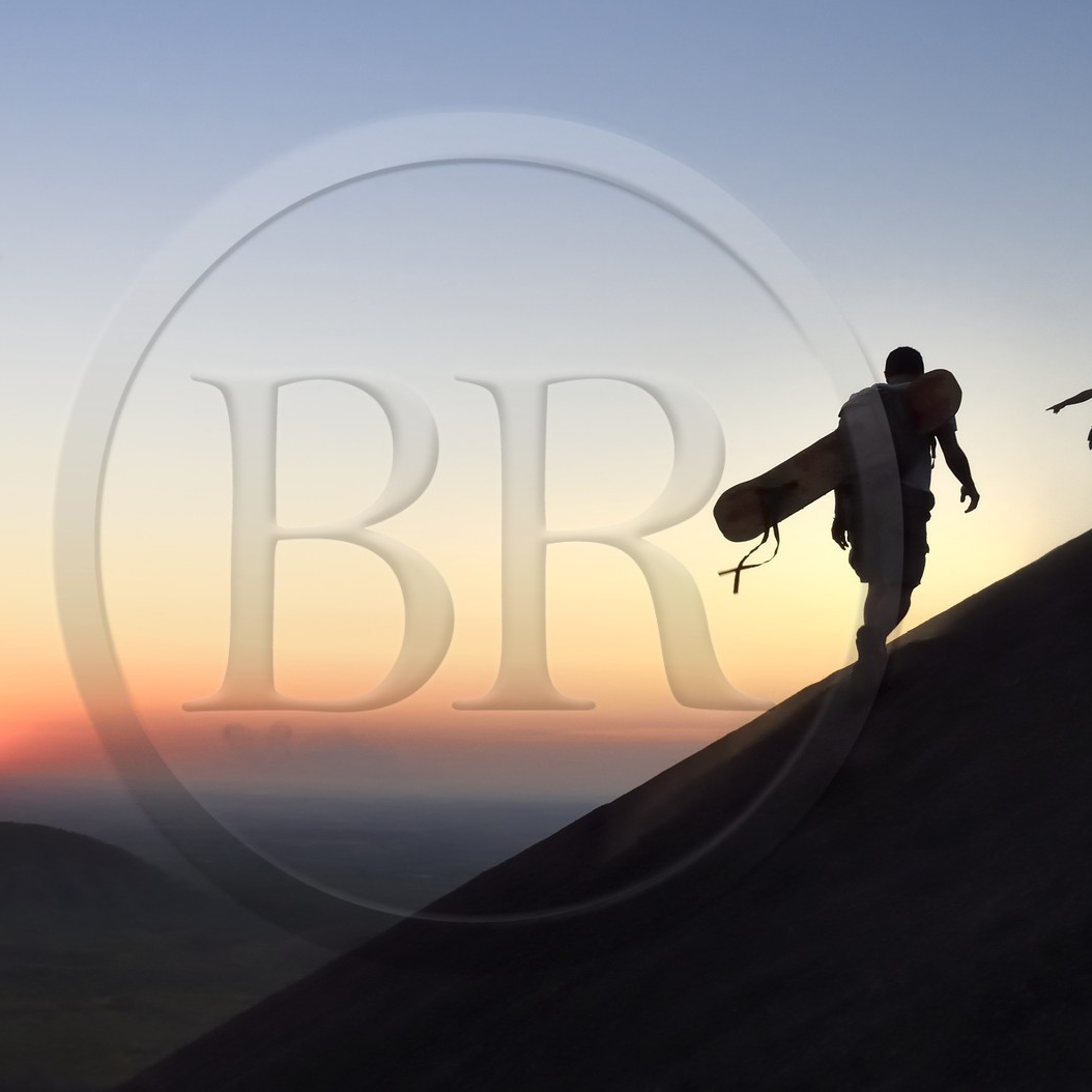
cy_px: 542
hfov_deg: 34.6
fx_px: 1749
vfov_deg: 34.7
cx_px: 476
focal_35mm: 49
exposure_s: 1/125
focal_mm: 38
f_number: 22
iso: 1600
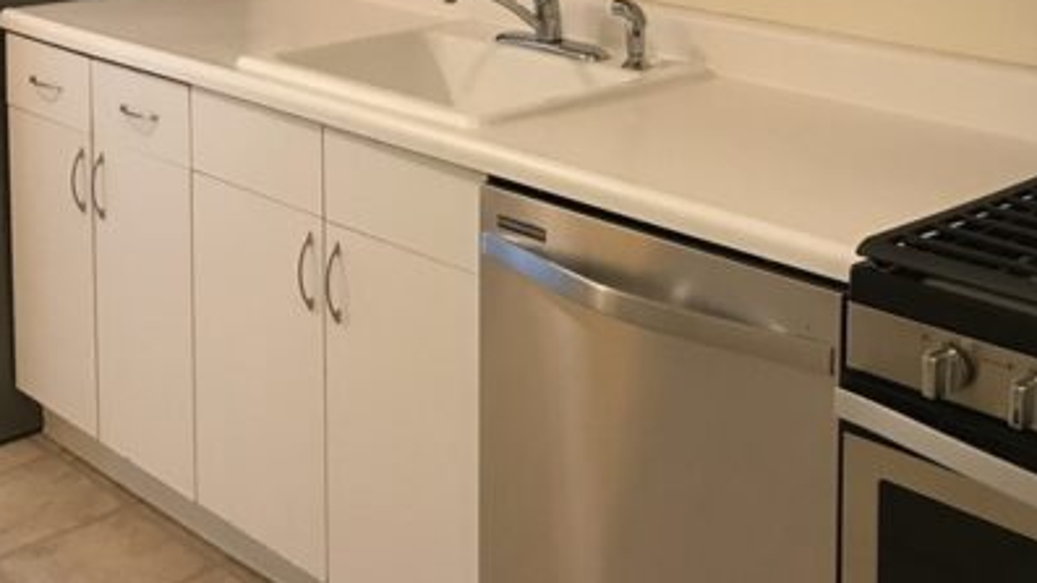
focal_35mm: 59
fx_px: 1622
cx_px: 434
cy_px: -123
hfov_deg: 35.4
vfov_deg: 19.2
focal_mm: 3.99
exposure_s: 1/15
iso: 40
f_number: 1.8
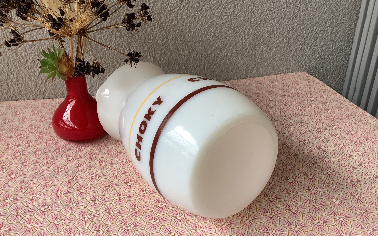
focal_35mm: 33
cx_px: 189
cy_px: 129
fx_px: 340
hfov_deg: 58.1
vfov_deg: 38.3
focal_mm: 3.3
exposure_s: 1/125
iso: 25
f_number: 2.4
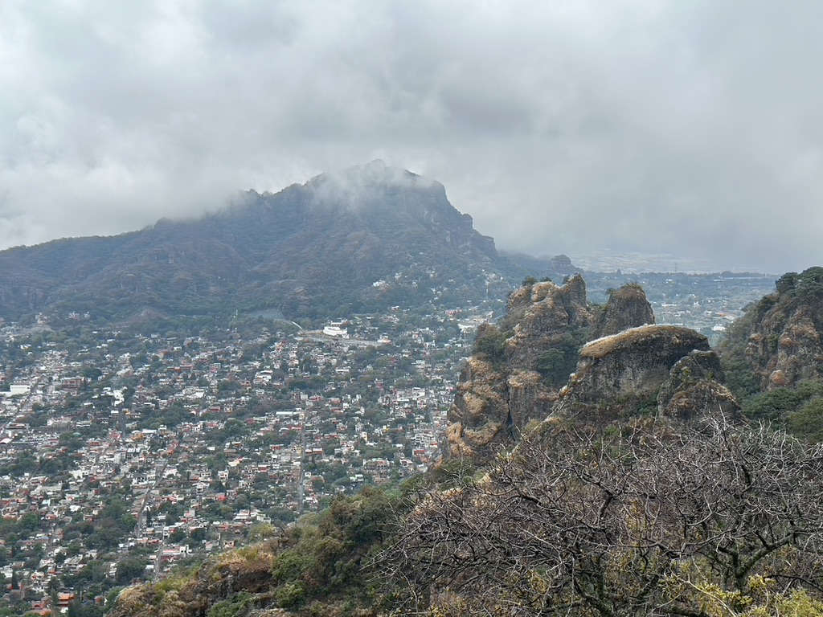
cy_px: 308
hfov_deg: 39.7
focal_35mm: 48
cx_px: 412
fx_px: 1141
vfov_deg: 30.3
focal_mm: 6.9
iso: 80
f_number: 1.8
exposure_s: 1/1815
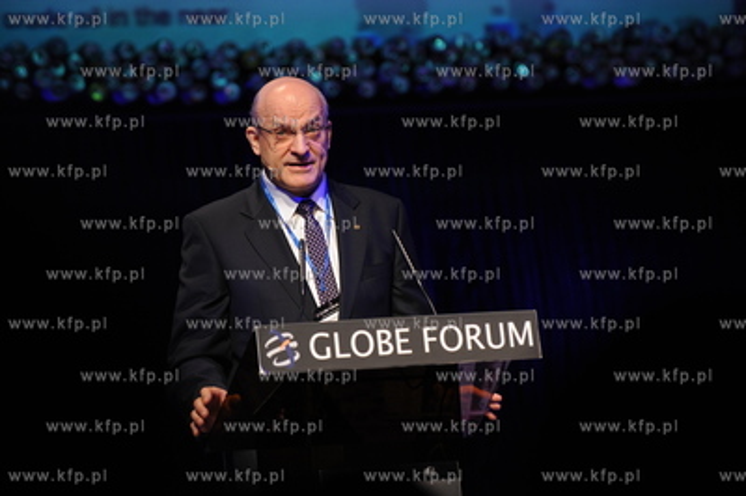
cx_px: 373
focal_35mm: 200
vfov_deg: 6.9
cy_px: 248
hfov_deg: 10.3
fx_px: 4141
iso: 800
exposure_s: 1/100
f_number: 4.5
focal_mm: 200
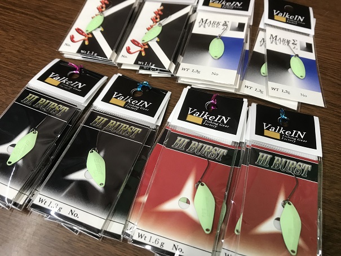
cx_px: 170
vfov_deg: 49.8
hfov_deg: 63.4
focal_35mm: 28
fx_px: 276
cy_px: 128
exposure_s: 1/33
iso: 25
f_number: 1.8
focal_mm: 3.99
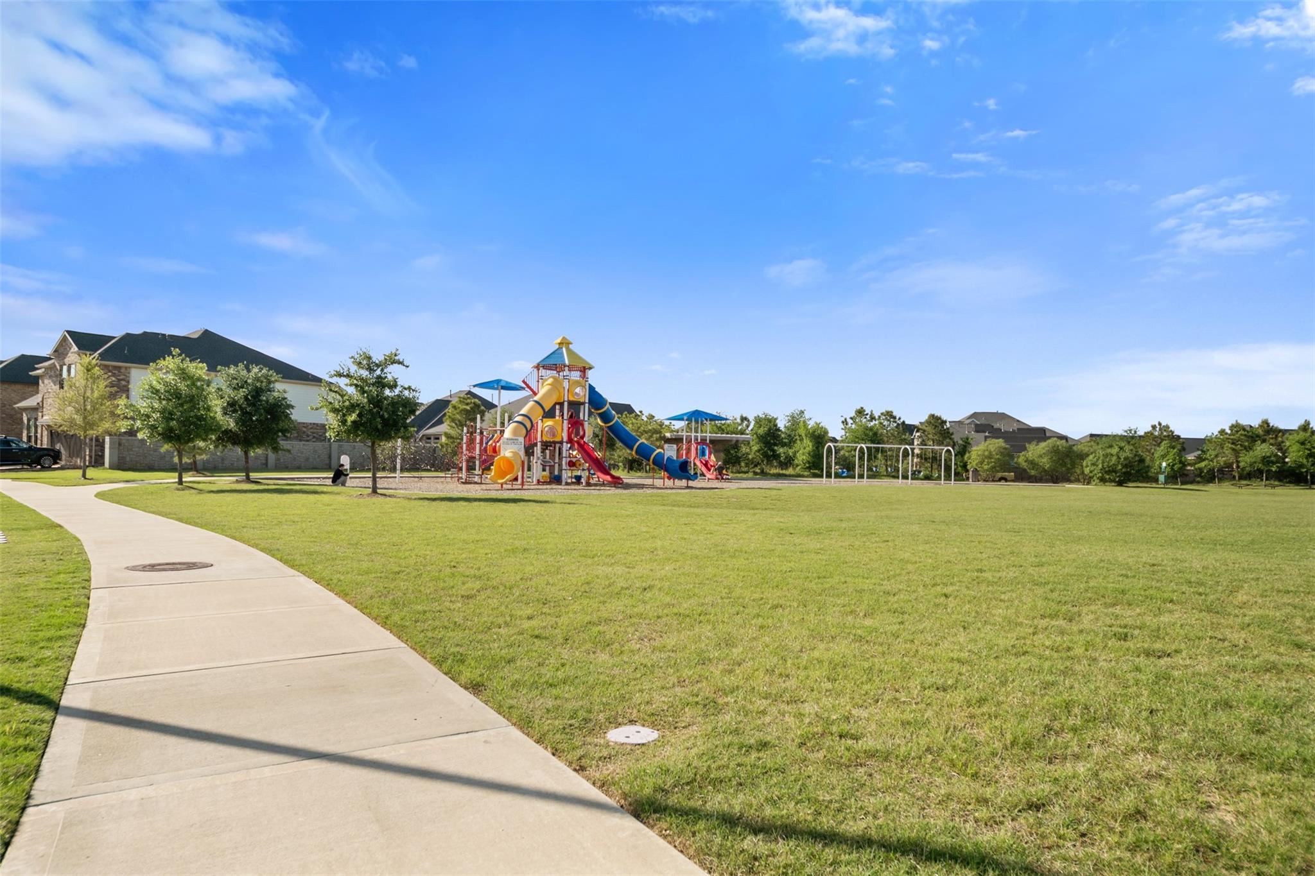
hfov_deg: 73.7
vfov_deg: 53.1
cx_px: 658
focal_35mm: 24
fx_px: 877
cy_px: 438
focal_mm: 24
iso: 800
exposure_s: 1/8000
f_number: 9
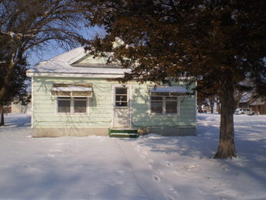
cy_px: 100
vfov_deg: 39.7
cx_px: 133
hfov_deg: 51.3
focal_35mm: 36
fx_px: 277
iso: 64
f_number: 4.6
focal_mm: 6.3
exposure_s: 1/2000
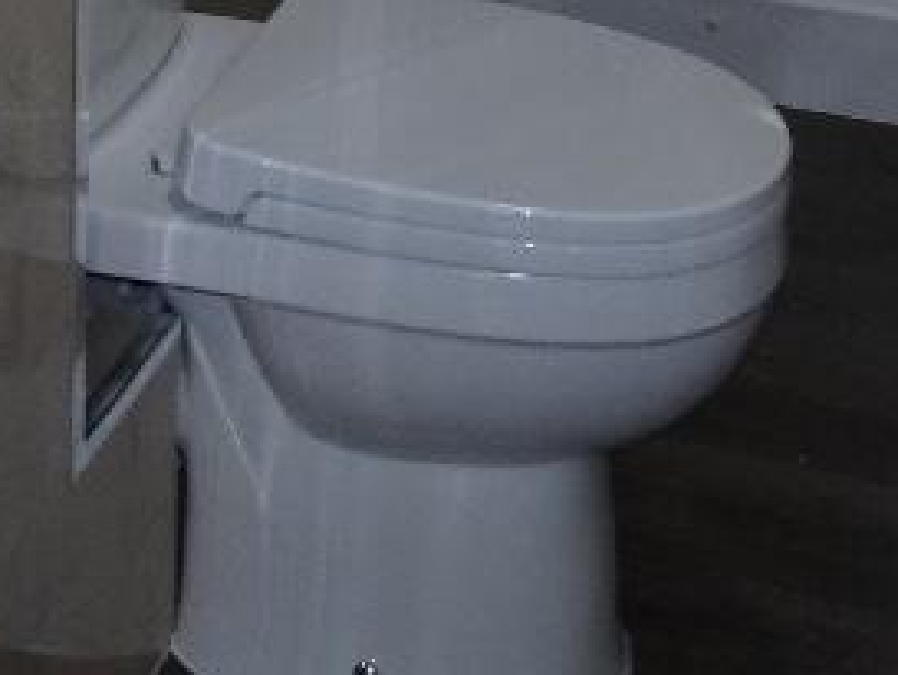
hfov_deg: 21.7
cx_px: 326
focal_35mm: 90
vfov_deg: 14.3
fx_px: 2336
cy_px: -583
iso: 200
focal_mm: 4.1
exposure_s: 1/100
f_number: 3.5
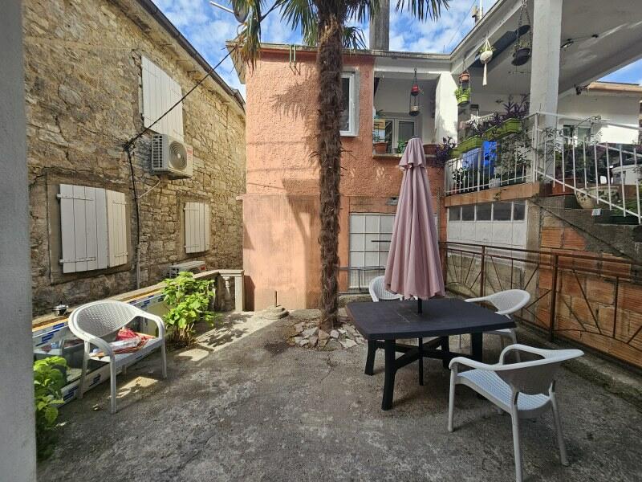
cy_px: 241
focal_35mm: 13
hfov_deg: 106.2
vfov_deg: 89.9
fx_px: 241
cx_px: 321
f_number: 2.2
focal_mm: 2.2
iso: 50
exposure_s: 1/579
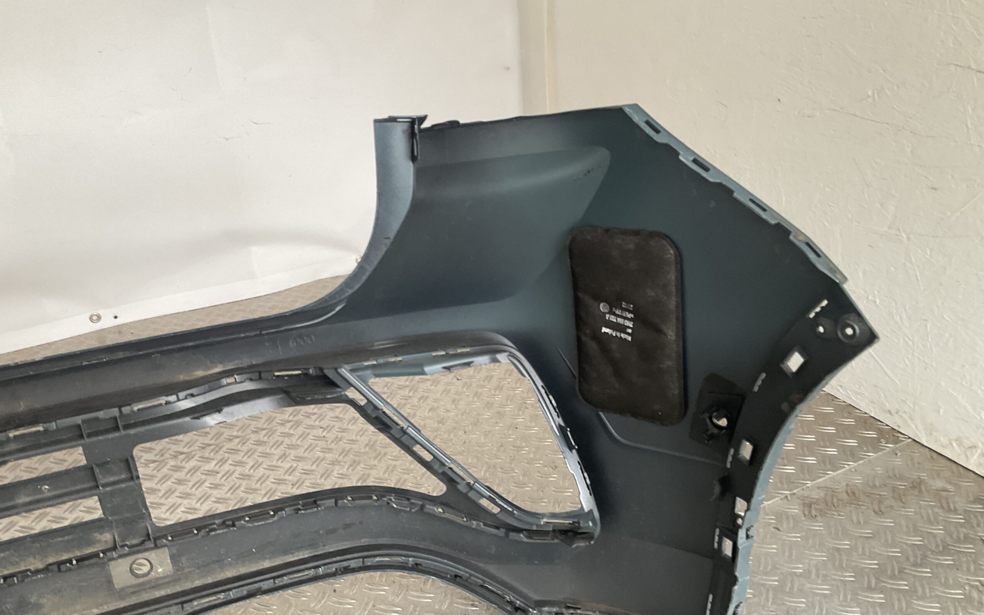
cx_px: 492
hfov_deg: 61.2
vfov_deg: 40.5
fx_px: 831
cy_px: 351
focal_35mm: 31
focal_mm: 3
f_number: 1.8
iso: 40
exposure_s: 1/60
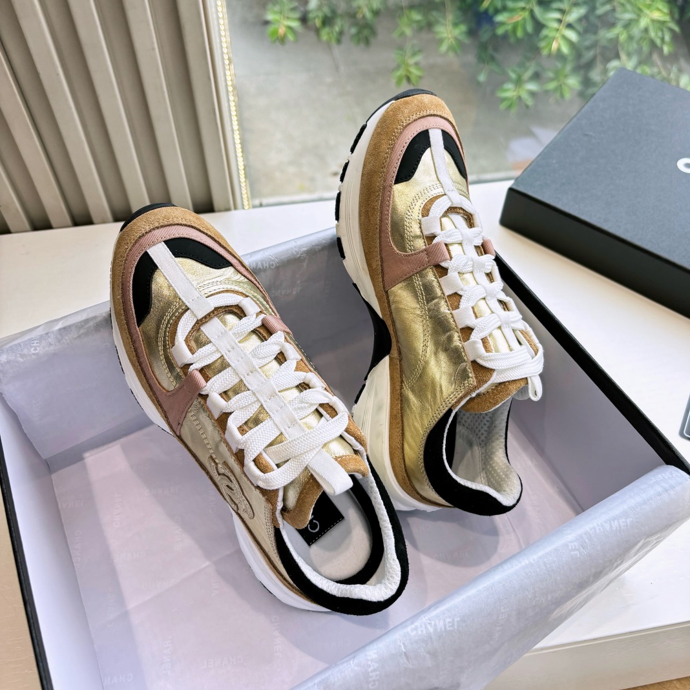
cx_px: 348
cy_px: 280
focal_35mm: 31
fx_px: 699
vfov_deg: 52.2
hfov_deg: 52.5
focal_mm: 5.96
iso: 50
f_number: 1.6
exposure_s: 1/373
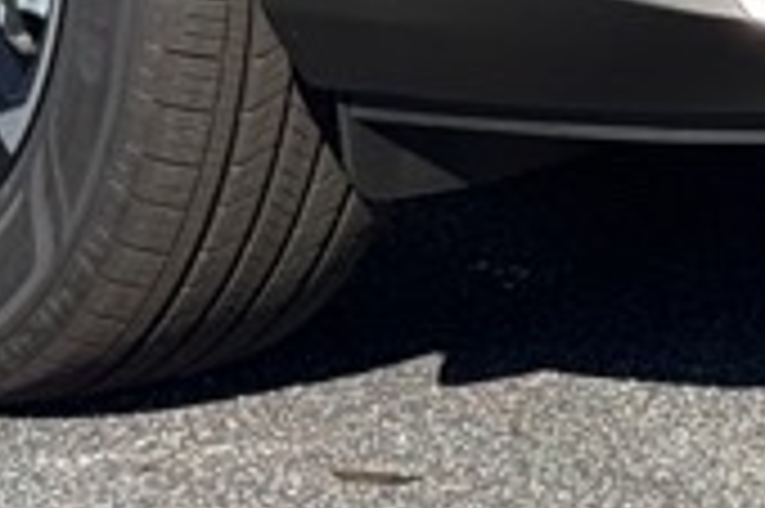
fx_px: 6390
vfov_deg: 4.4
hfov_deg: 6.9
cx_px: 396
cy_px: -868
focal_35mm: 301
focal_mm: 6.76
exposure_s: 1/3257
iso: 64
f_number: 1.78
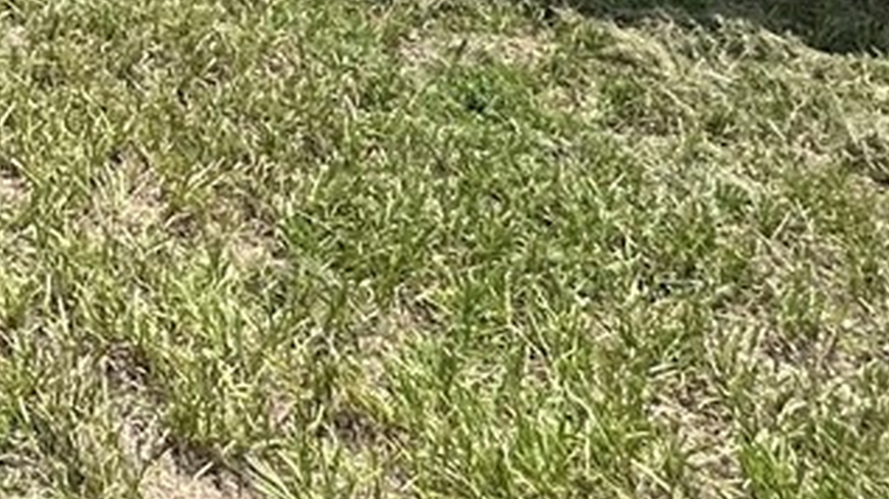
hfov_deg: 20.8
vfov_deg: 11.9
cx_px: -631
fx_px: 1814
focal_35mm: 77
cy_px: -785
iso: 50
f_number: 2.2
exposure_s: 1/1887
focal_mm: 2.22
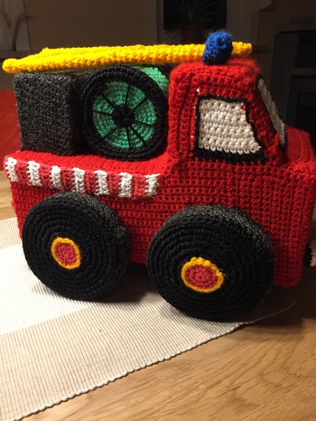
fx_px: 353
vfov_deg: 61.6
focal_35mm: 29
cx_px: 158
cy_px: 210
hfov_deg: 48.3
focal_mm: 4.15
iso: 160
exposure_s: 1/33
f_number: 2.2
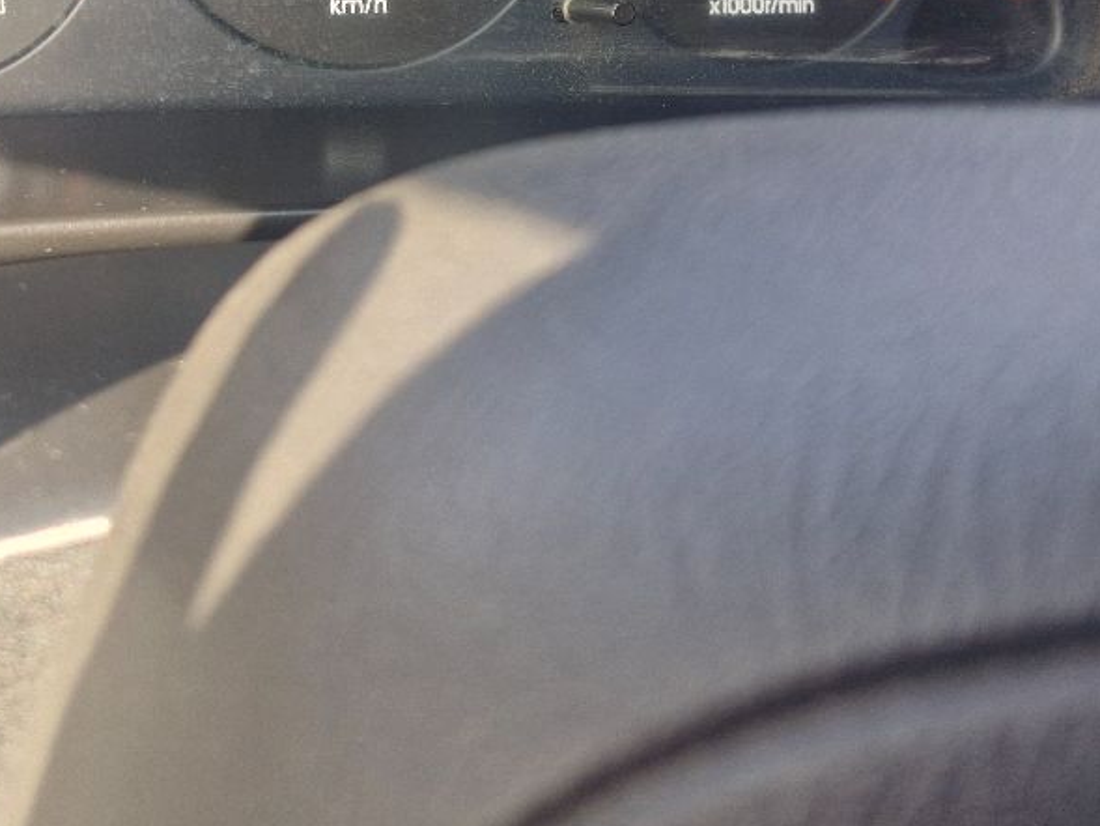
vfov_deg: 27.4
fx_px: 1589
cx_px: 452
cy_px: -11
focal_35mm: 50
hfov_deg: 38.1
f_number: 1.8
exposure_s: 1/180
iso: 50
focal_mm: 5.54
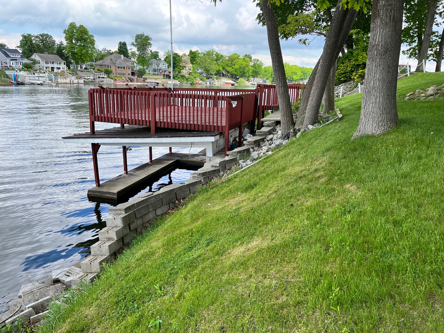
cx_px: 222
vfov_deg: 53.1
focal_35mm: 26
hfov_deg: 67.3
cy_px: 166
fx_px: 333
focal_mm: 5.1
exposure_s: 1/1018
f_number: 1.6
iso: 50
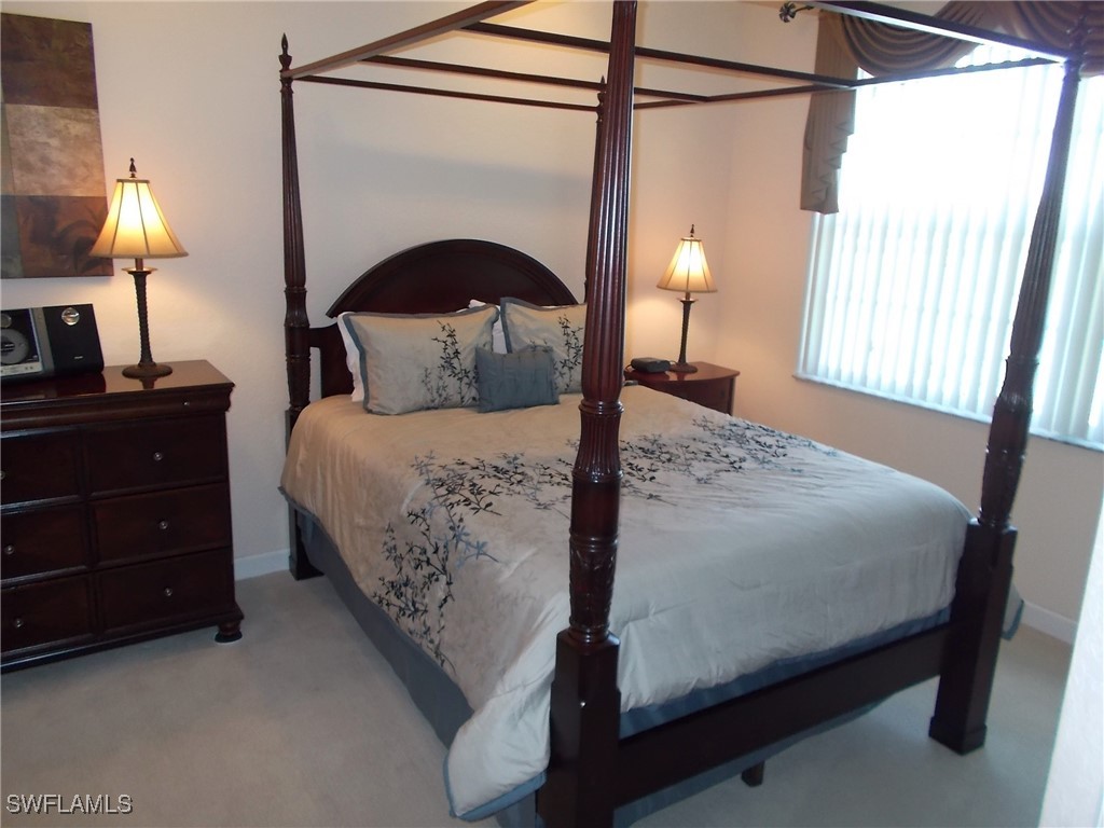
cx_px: 552
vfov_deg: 53.1
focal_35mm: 26
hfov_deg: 67.3
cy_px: 414
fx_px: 829
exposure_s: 1/25
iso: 200
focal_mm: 4.6
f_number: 3.2
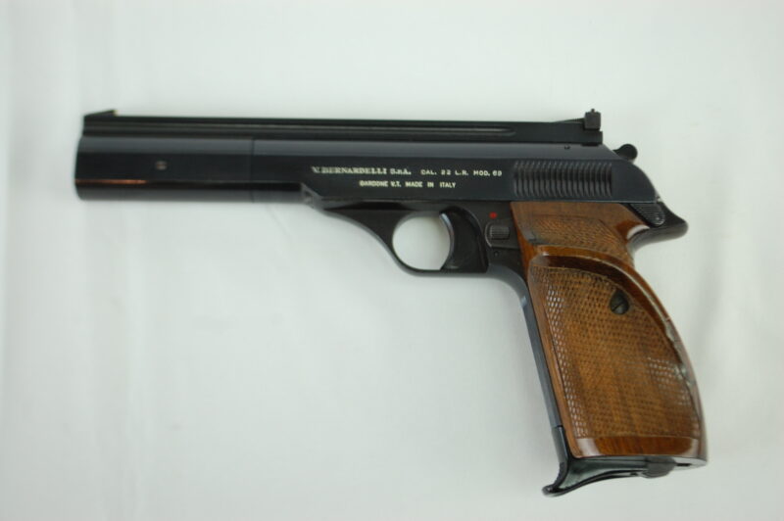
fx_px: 1306
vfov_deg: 22.6
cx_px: 392
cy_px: 260
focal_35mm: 60
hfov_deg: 33.4
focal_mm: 40
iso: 500
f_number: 5.3
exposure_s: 1/30
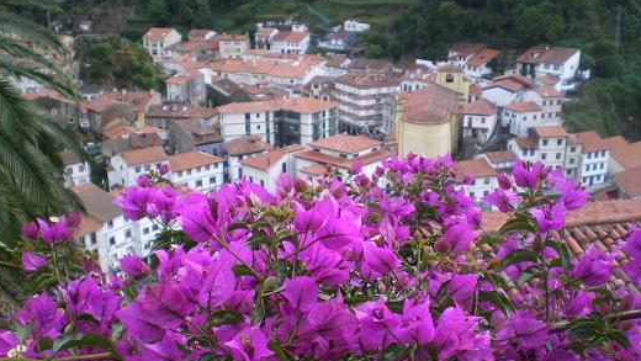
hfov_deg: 48.3
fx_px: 714
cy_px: 239
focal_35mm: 42
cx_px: 319
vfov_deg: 28.2
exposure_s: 1/50
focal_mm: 6.3
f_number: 3.1
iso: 64
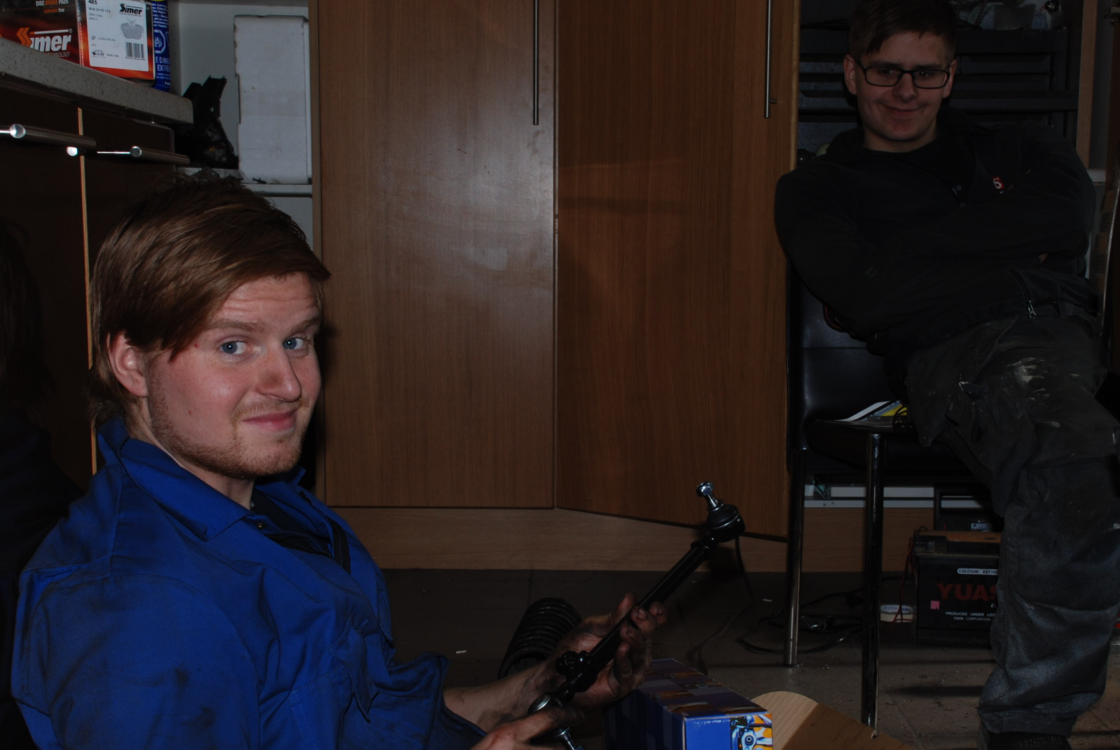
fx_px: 1921
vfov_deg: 22.1
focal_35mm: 62
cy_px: 450
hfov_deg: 32.5
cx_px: 620
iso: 100
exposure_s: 1/60
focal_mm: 31
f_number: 8
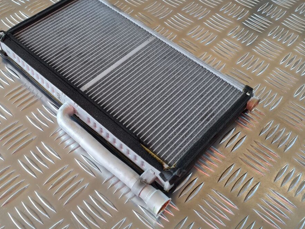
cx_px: 126
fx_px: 361
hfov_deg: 45.6
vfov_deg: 35.0
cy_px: 87
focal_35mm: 41
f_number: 1.8
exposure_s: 1/100
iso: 80
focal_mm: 5.4
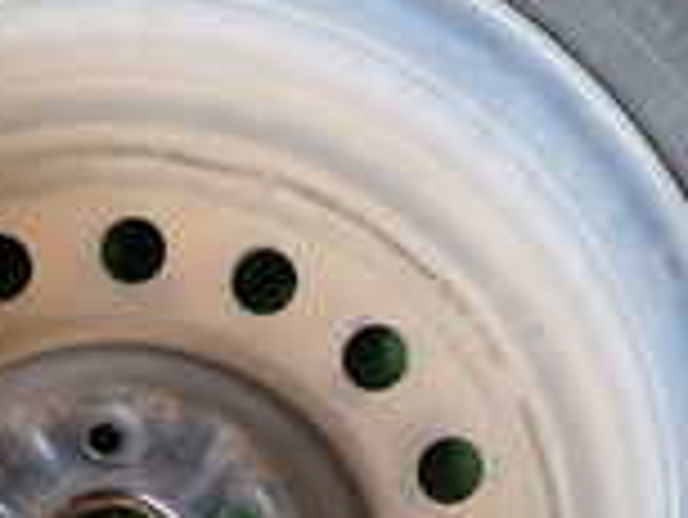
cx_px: 94
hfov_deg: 19.7
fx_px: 1949
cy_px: 572
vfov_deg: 14.7
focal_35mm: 98
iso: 125
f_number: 2
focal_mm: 4.5
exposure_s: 1/60
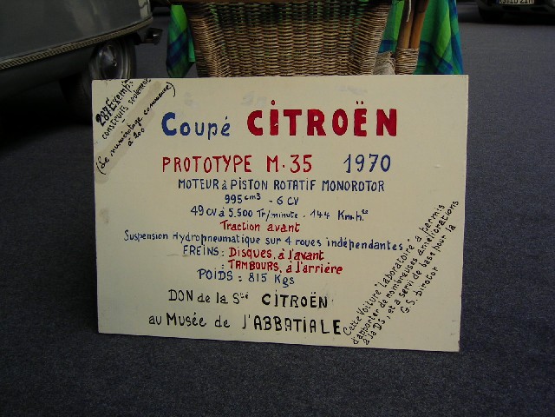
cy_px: 208
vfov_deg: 39.7
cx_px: 278
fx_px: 577
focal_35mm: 36
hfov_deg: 51.4
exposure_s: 1/288
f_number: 2.8
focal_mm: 5.6
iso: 50
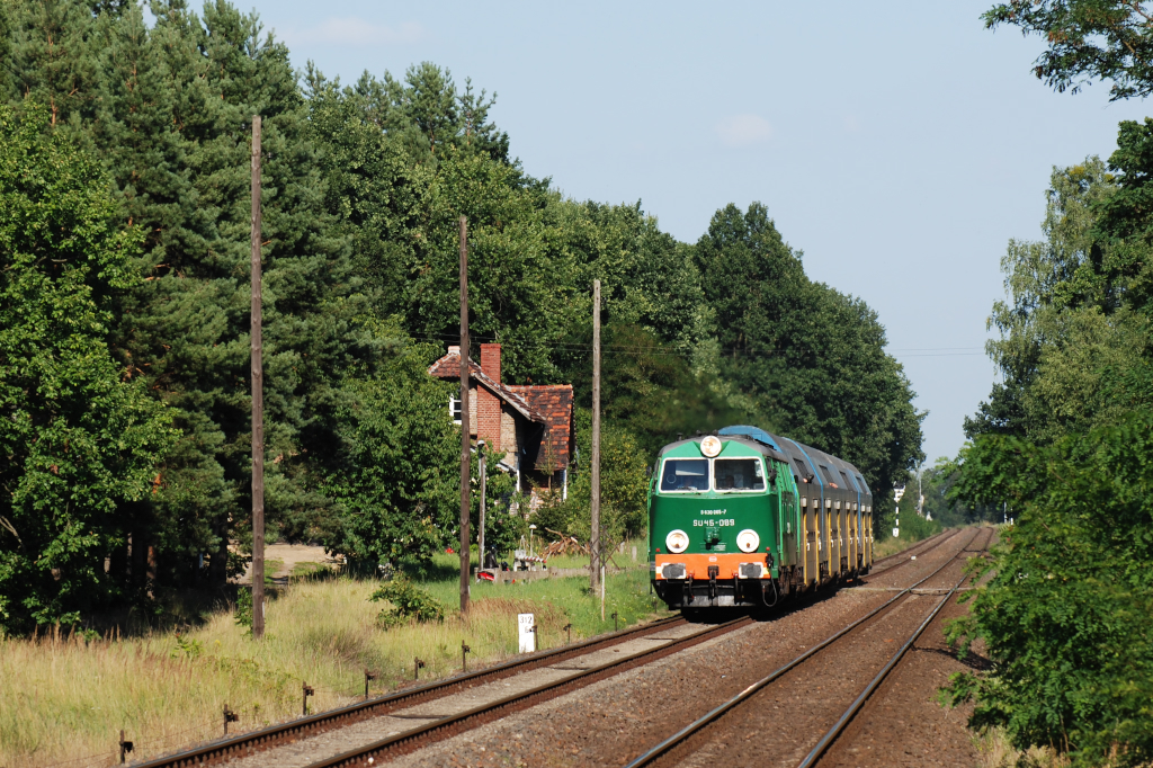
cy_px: 384
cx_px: 576
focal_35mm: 202
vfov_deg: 6.8
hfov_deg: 10.2
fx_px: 6483
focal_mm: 135
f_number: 8
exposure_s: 1/500
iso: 200
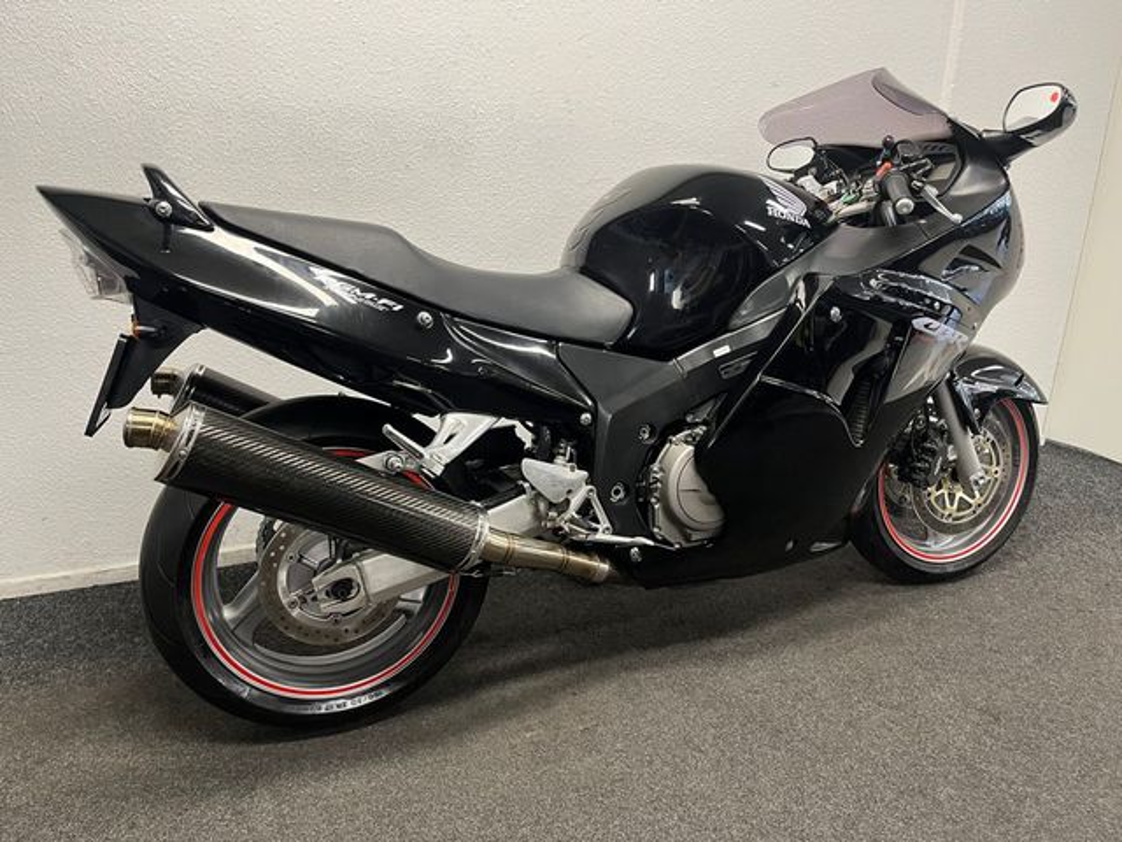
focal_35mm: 26
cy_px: 421
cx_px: 561
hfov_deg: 67.3
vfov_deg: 53.1
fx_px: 843
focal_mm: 5.1
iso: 160
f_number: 1.6
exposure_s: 1/50
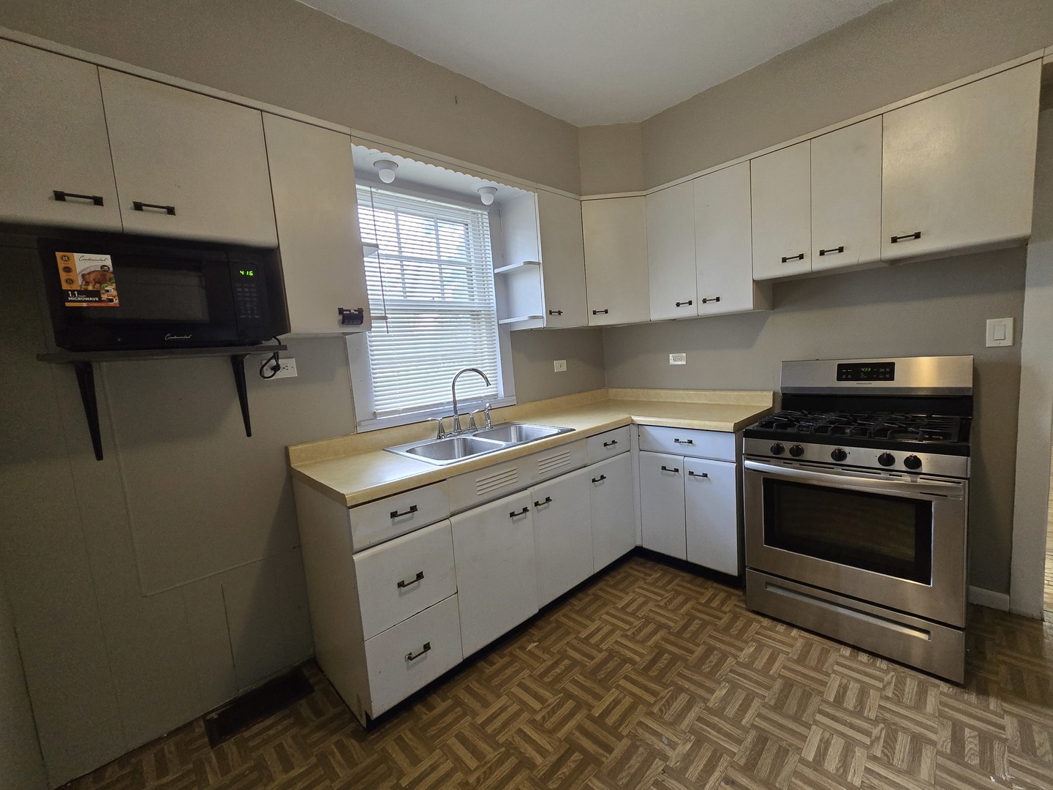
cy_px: 395
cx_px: 526
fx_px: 395
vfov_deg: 89.9
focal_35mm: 13
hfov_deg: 106.2
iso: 400
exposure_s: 1/60
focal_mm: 2.2
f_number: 2.2
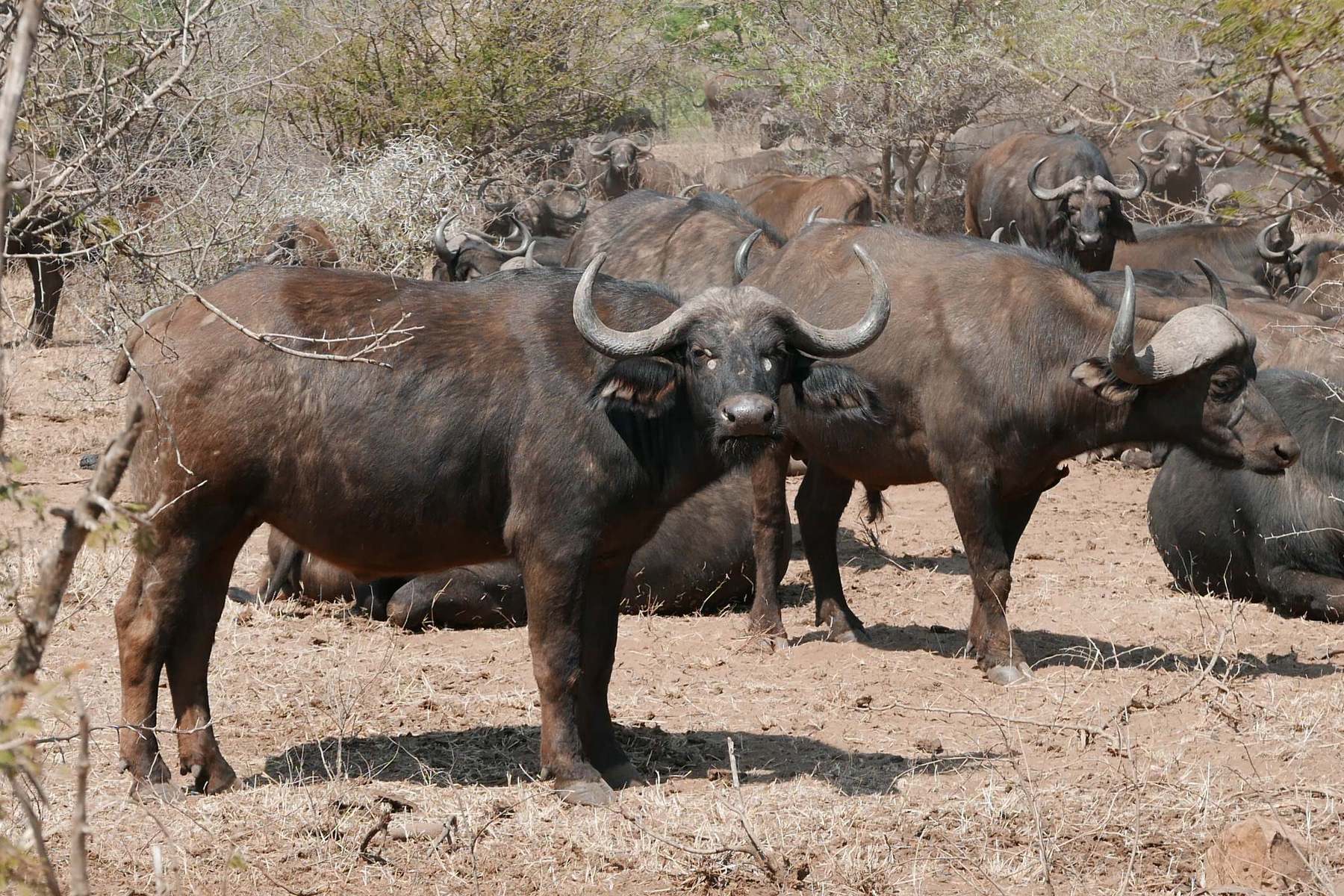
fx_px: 5525
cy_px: 448
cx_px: 672
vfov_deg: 9.3
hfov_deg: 13.9
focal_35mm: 148
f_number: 5.6
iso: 200
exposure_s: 1/500
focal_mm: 34
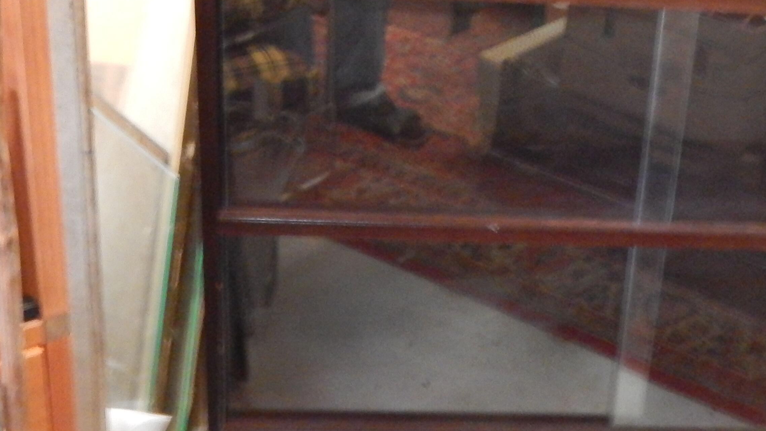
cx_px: 518
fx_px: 1259
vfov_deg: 19.2
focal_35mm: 62
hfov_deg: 33.5
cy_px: 93
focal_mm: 5.1
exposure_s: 1/1.3
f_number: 3.2
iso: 800
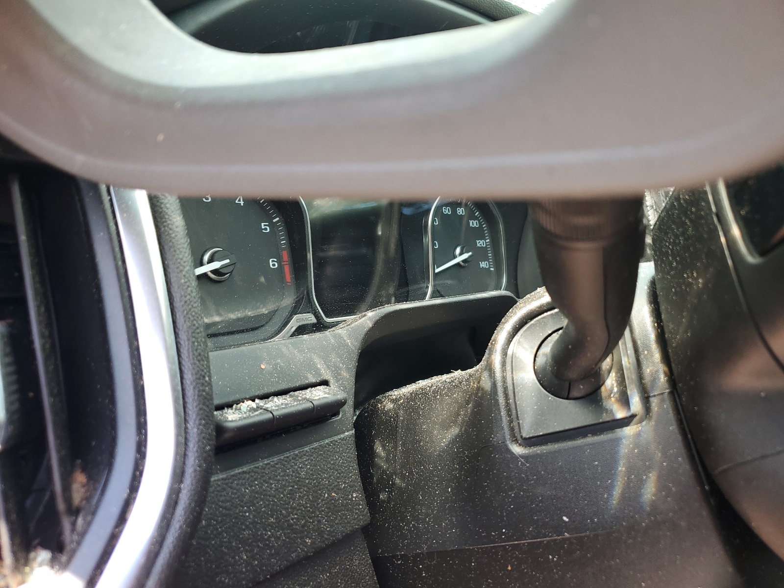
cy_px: 294
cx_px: 392
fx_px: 589
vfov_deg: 53.1
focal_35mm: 26
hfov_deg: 67.3
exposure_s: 1/120
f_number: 1.5
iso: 53
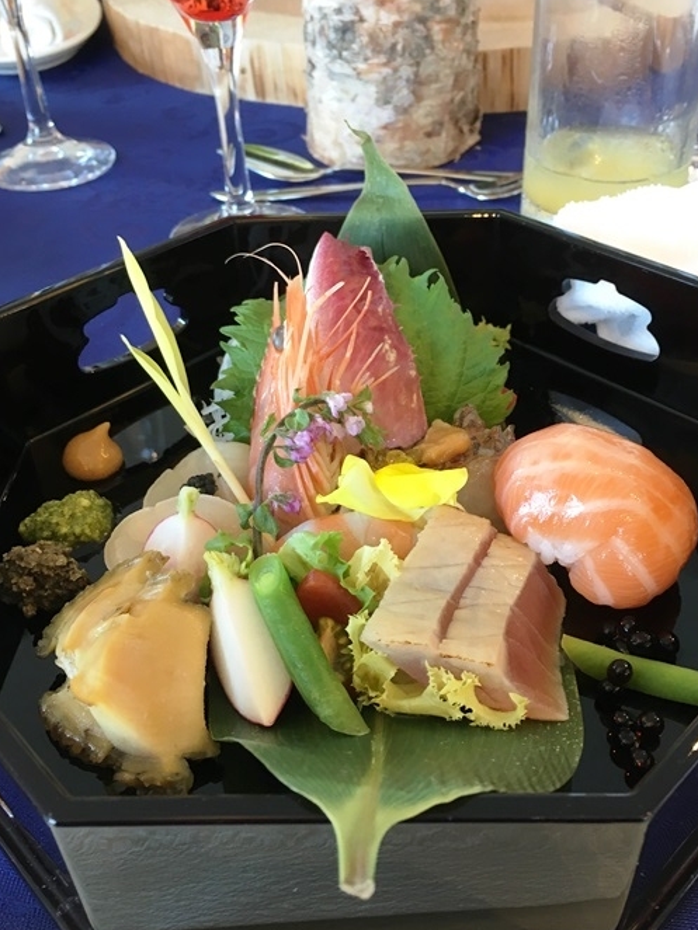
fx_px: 941
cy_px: 447
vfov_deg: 52.6
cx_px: 365
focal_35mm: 35
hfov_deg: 40.7
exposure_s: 1/30
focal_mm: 4.15
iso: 64
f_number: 2.2
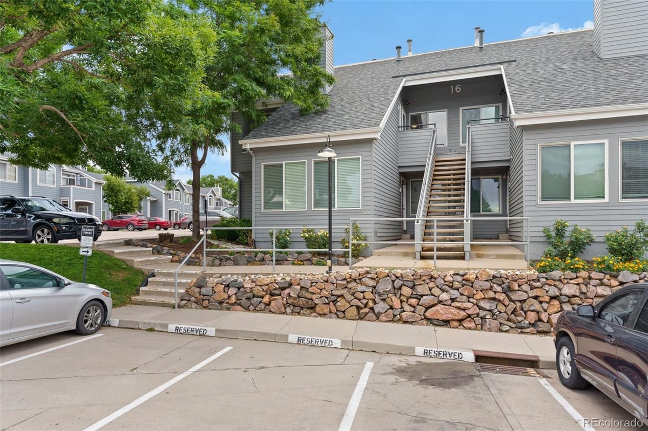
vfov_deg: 57.2
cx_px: 324
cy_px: 216
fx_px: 396
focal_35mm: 22
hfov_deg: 78.6
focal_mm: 22
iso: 100
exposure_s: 1/20
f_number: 8
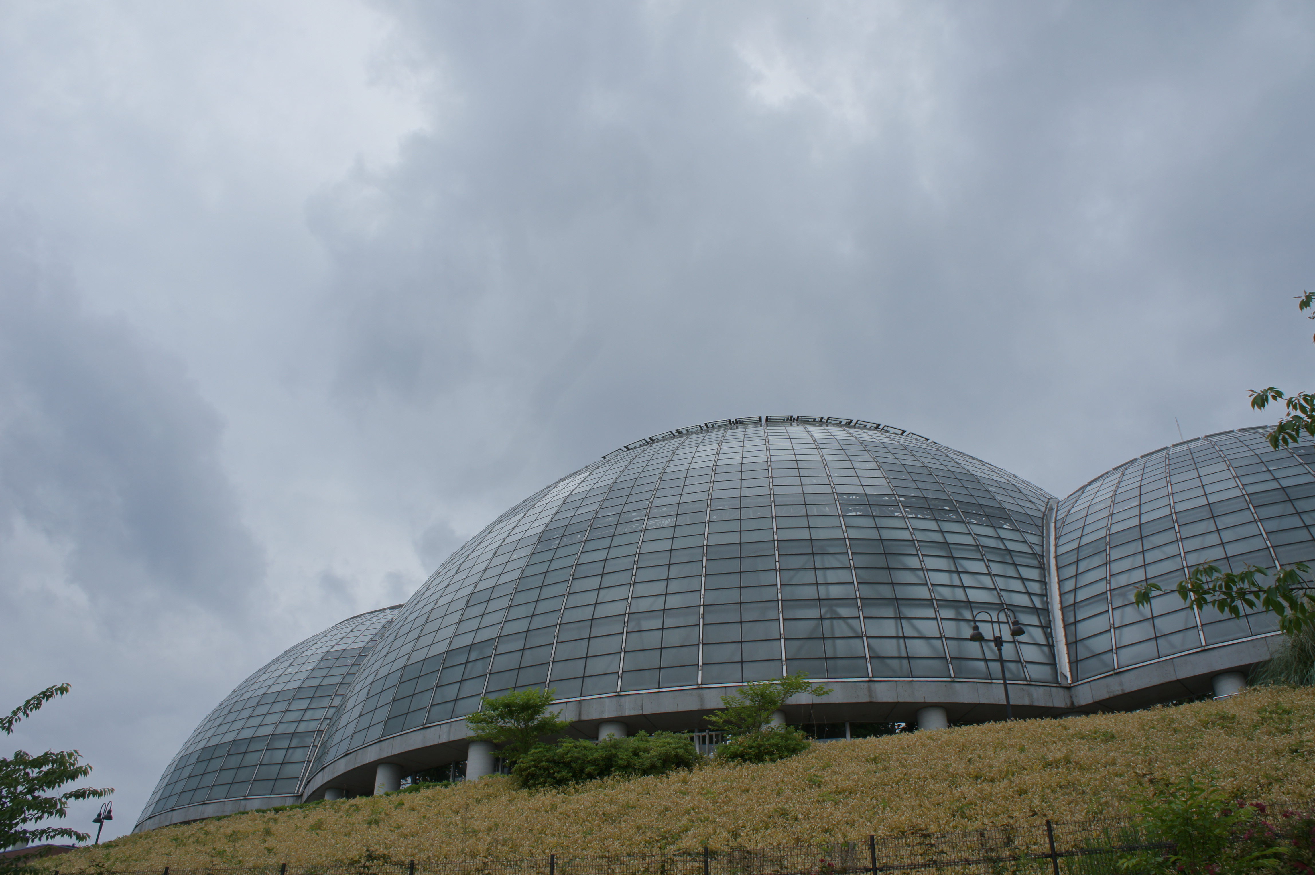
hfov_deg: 67.4
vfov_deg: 47.9
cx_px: 658
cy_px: 438
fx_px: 986
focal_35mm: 27
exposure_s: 1/500
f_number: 8
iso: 200
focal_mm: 18
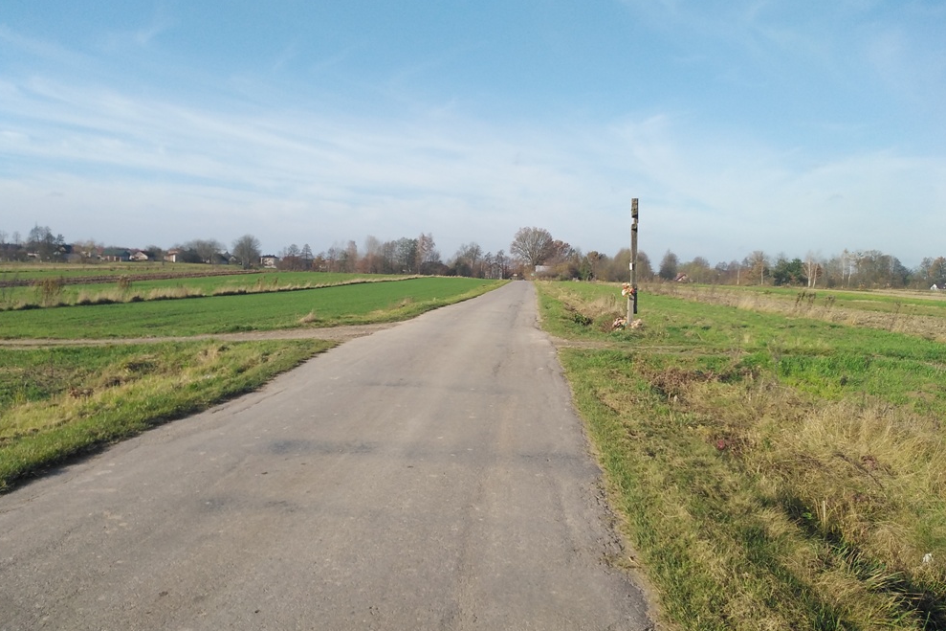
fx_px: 736
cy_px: 318
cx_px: 476
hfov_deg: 65.5
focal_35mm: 28
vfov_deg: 46.4
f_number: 1.8
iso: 100
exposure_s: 1/1009
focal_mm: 3.62
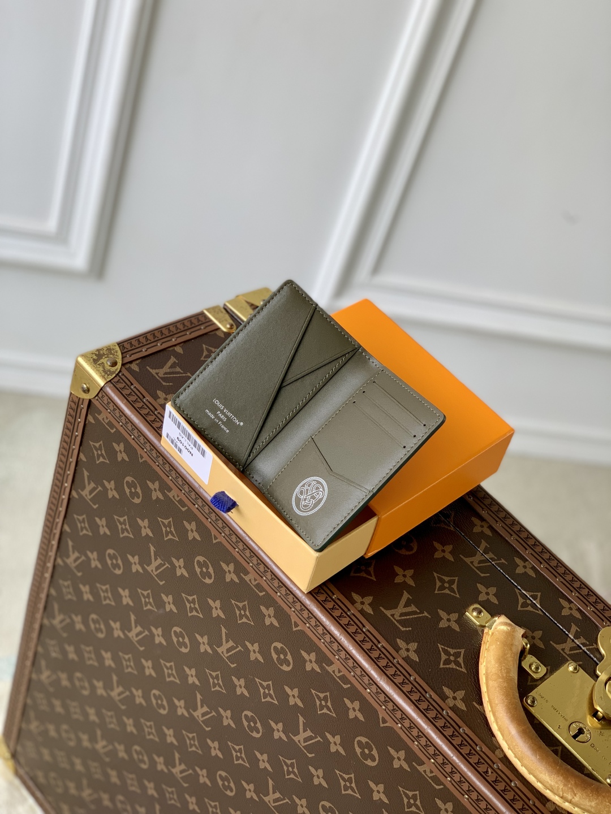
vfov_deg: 36.8
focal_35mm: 52
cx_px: 306
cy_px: 407
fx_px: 1224
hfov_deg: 28.0
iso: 25
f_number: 2.4
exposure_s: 1/122
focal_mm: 6
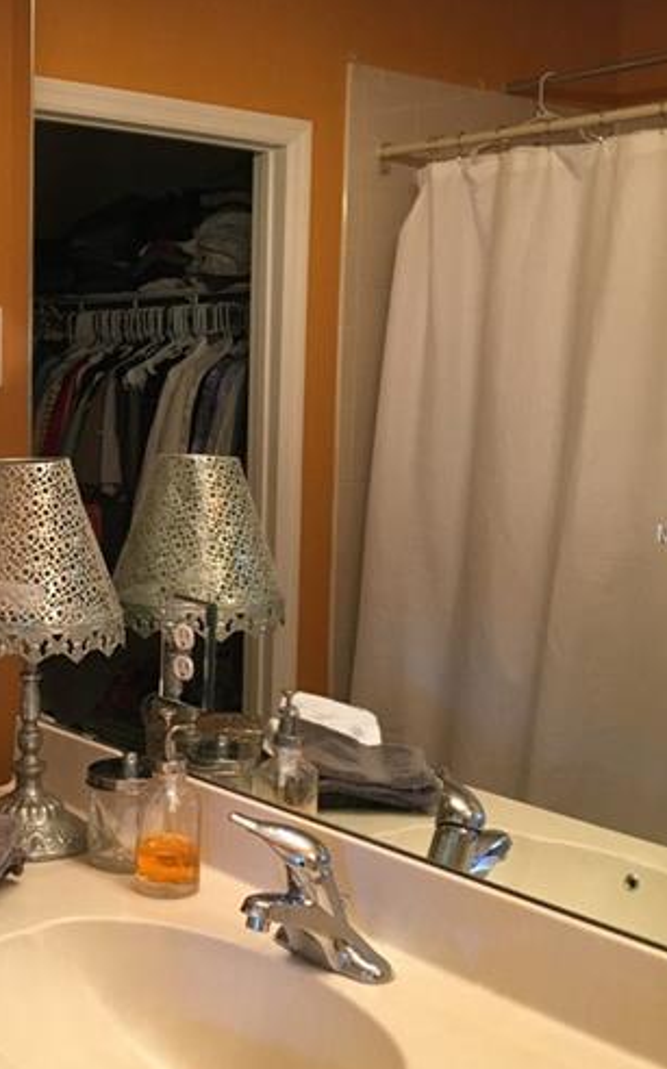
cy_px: 534
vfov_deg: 41.9
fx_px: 1398
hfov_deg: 26.3
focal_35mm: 48
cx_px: 130
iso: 125
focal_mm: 4.15
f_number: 2.2
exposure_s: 1/30
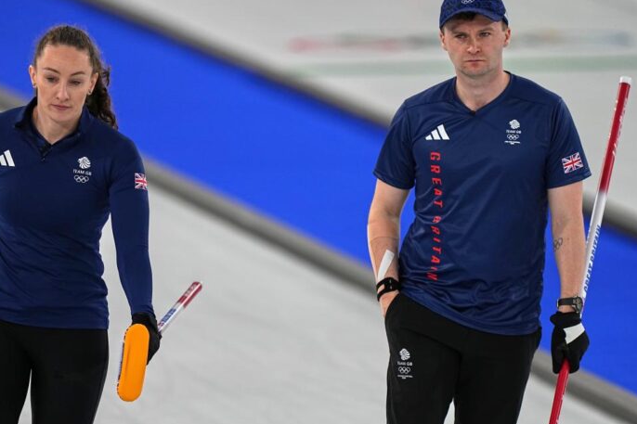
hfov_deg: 3.5
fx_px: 10313
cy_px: 264
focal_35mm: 583
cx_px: 301
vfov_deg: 2.4
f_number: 2.8
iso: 640
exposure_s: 1/2000
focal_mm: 400
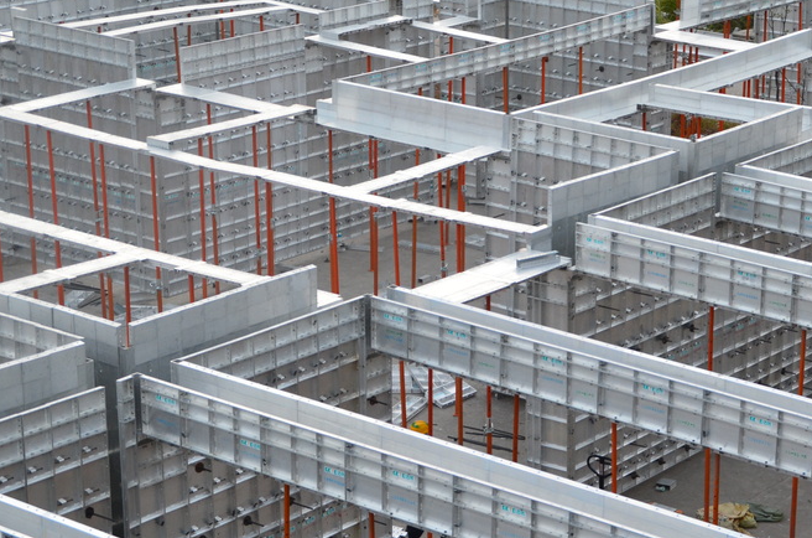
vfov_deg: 14.2
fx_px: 2160
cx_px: 577
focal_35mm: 96
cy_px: 305
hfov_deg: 21.2
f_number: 8
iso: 800
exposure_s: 1/50
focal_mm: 42
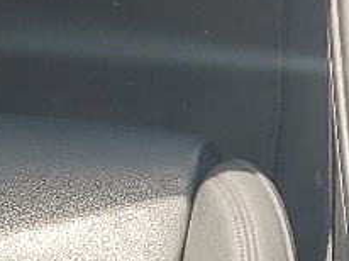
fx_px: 2034
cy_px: 71
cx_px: 476
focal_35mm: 202
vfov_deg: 7.3
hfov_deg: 9.6
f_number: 1.5
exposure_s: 1/588
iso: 50
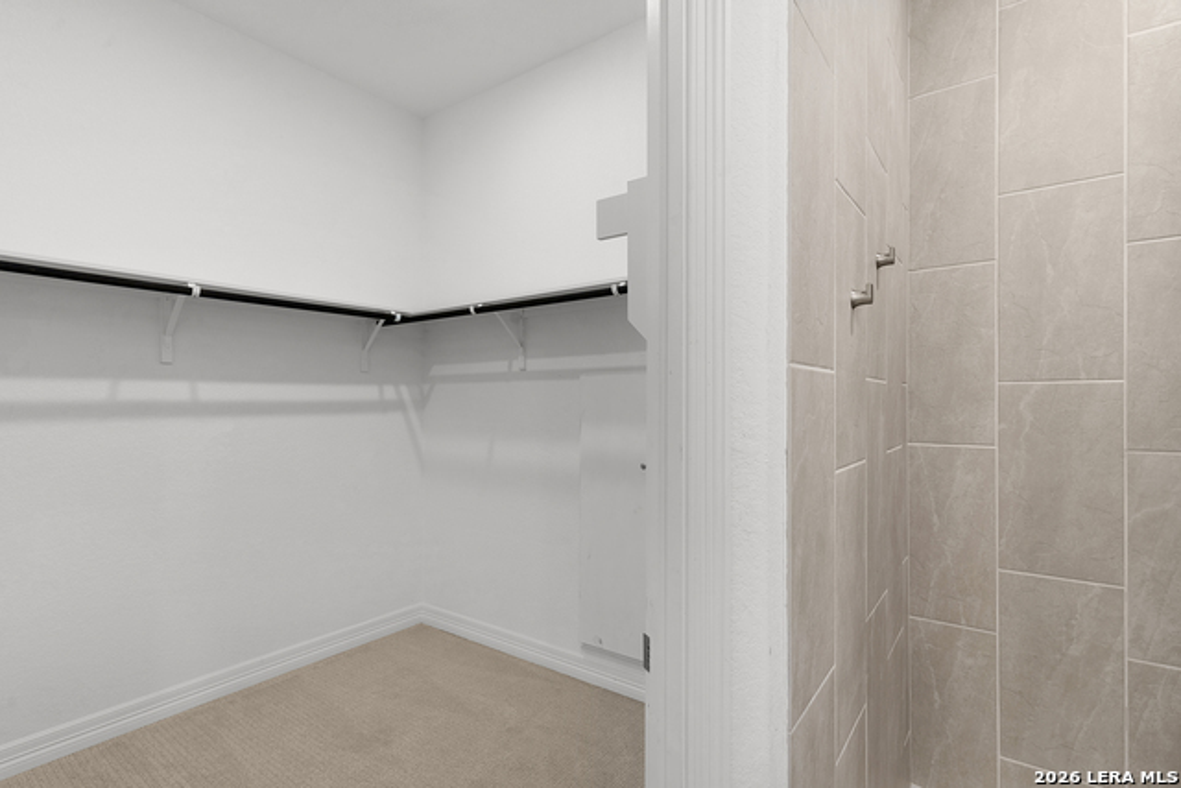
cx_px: 590
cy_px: 394
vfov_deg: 70.5
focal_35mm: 17
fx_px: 558
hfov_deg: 93.3
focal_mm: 17
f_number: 9
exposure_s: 1/4
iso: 100
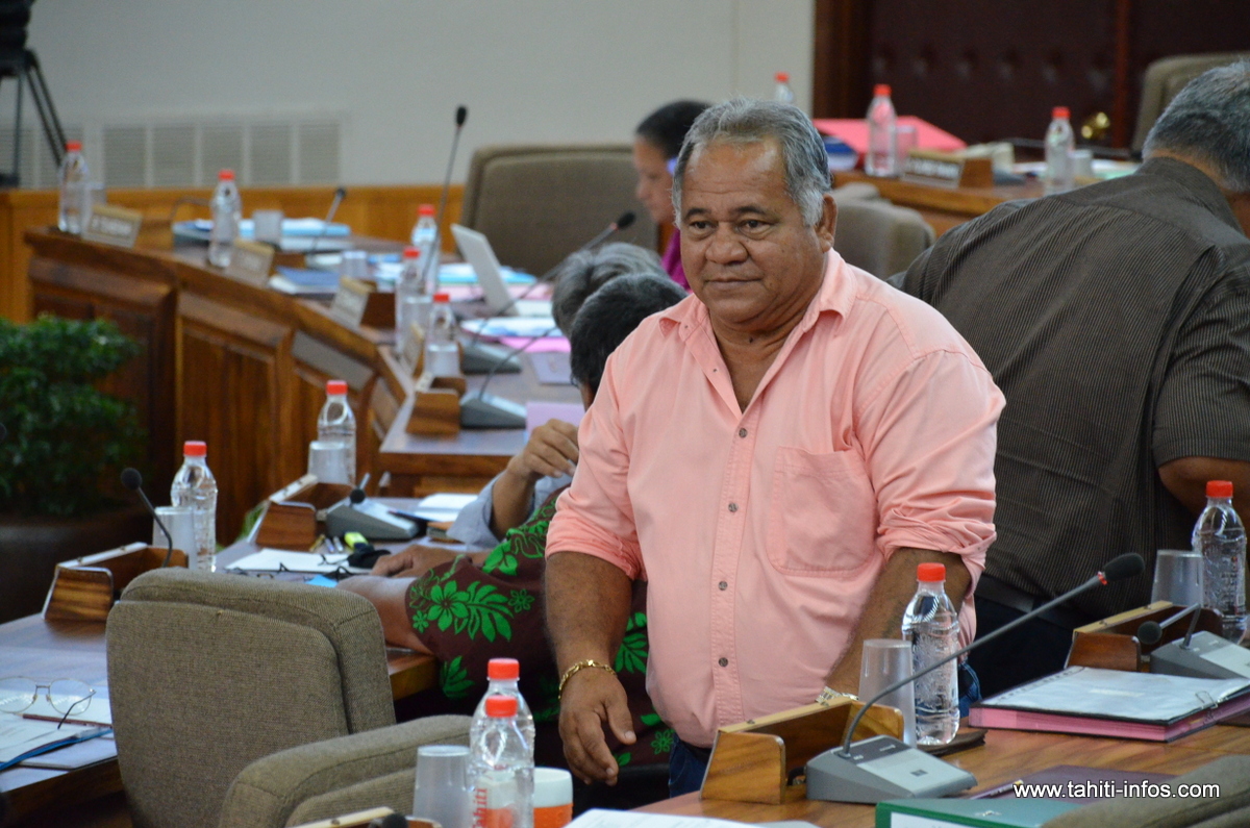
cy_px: 414
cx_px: 625
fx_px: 7277
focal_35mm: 210
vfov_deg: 6.5
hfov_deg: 9.8
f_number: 5.6
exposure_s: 1/250
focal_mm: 140
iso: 3200
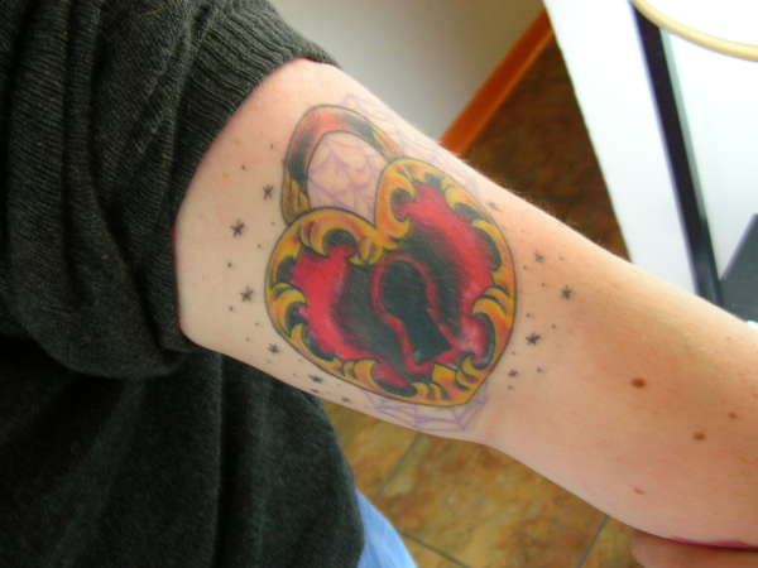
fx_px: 788
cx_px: 379
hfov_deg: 51.4
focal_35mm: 36
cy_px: 284
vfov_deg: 39.7
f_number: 2.7
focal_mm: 6
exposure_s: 1/3.7
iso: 101
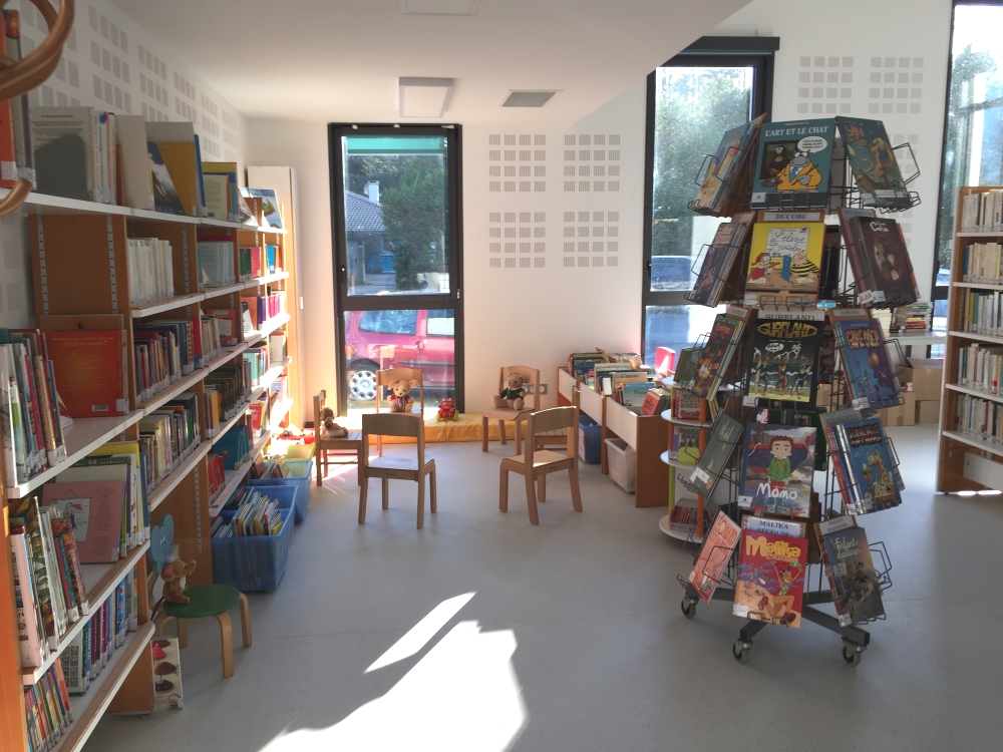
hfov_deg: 61.7
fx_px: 840
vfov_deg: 48.2
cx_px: 502
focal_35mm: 29
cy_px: 376
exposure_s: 1/122
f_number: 2.2
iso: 32
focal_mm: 4.15
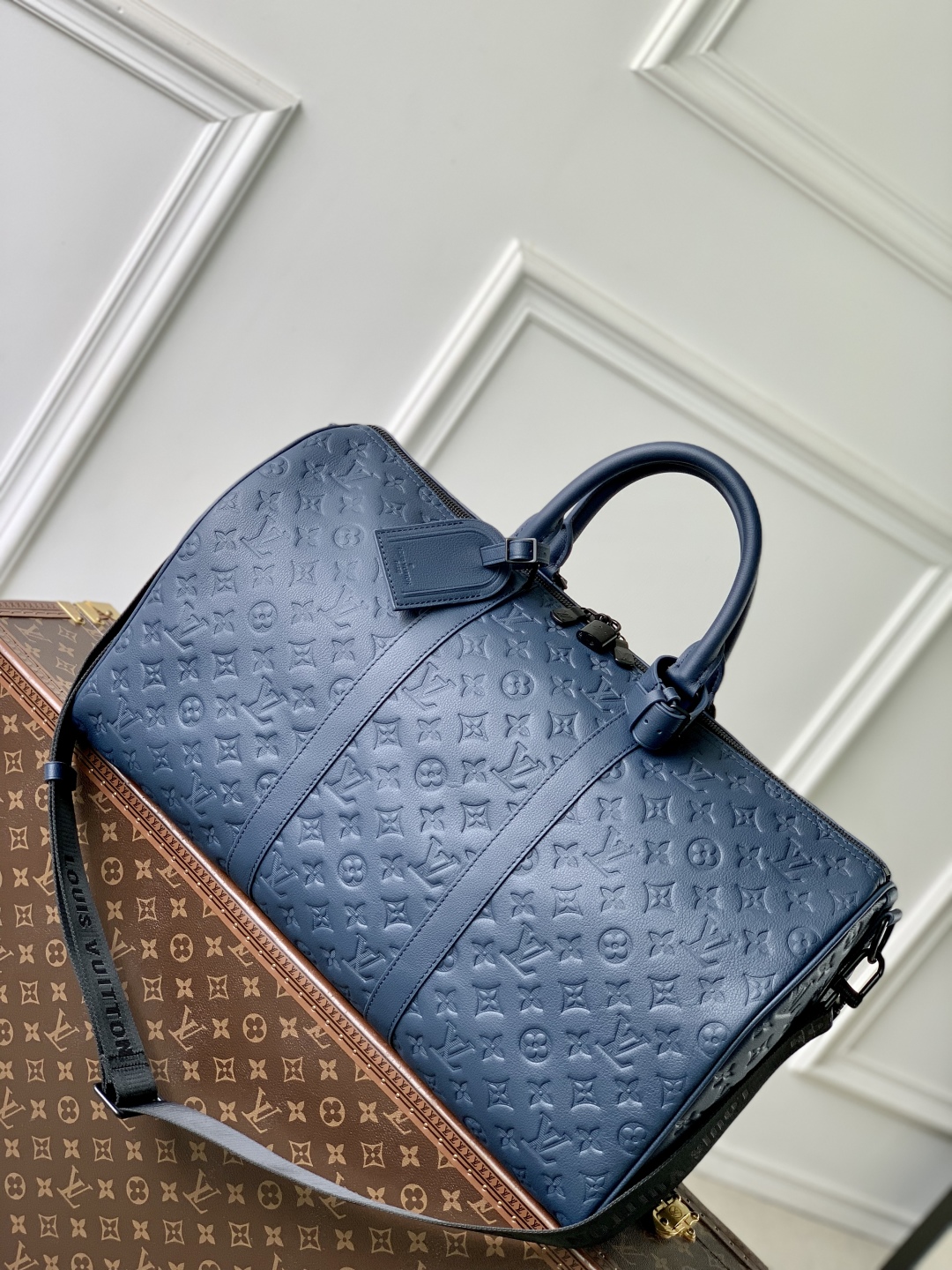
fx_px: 1907
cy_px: 635
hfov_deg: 28.0
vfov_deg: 36.8
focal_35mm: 52
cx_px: 476
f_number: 2.4
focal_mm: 6
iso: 25
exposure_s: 1/122
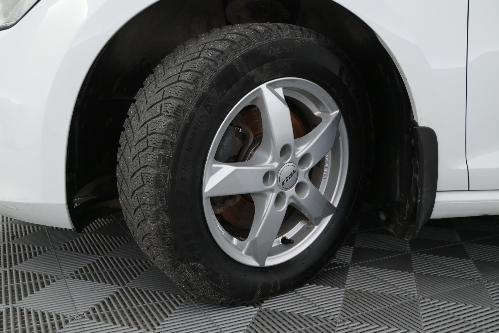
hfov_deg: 57.2
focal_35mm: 33
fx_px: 457
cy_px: 166
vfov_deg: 40.0
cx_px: 250
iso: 2500
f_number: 5.6
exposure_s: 1/100
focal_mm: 22
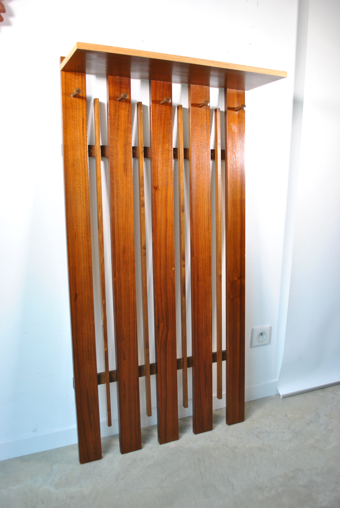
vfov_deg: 61.9
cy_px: 254
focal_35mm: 30
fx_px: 424
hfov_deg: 43.7
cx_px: 170
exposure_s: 1/25
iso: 200
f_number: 4
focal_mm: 20
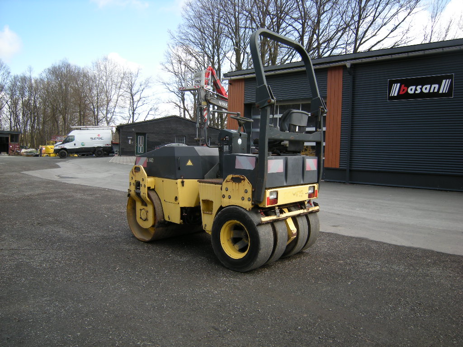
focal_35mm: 28
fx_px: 375
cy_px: 174
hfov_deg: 63.4
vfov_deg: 49.7
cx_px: 232
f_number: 2.8
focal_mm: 4.7
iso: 64
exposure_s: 1/315
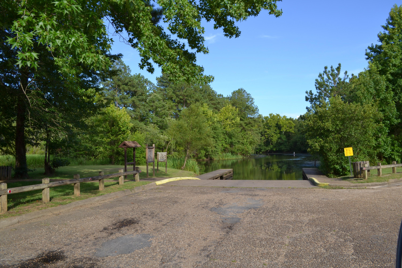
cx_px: 201
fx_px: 301
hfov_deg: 67.4
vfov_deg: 47.9
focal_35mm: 27
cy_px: 134
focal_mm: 18
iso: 100
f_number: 6.3
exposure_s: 1/200
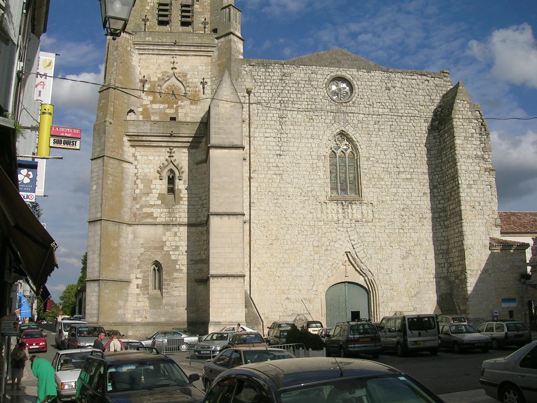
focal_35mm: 35
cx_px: 268
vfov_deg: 40.7
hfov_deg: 52.6
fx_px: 543
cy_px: 202
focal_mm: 5.4
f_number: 4.8
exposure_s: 1/812
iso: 50
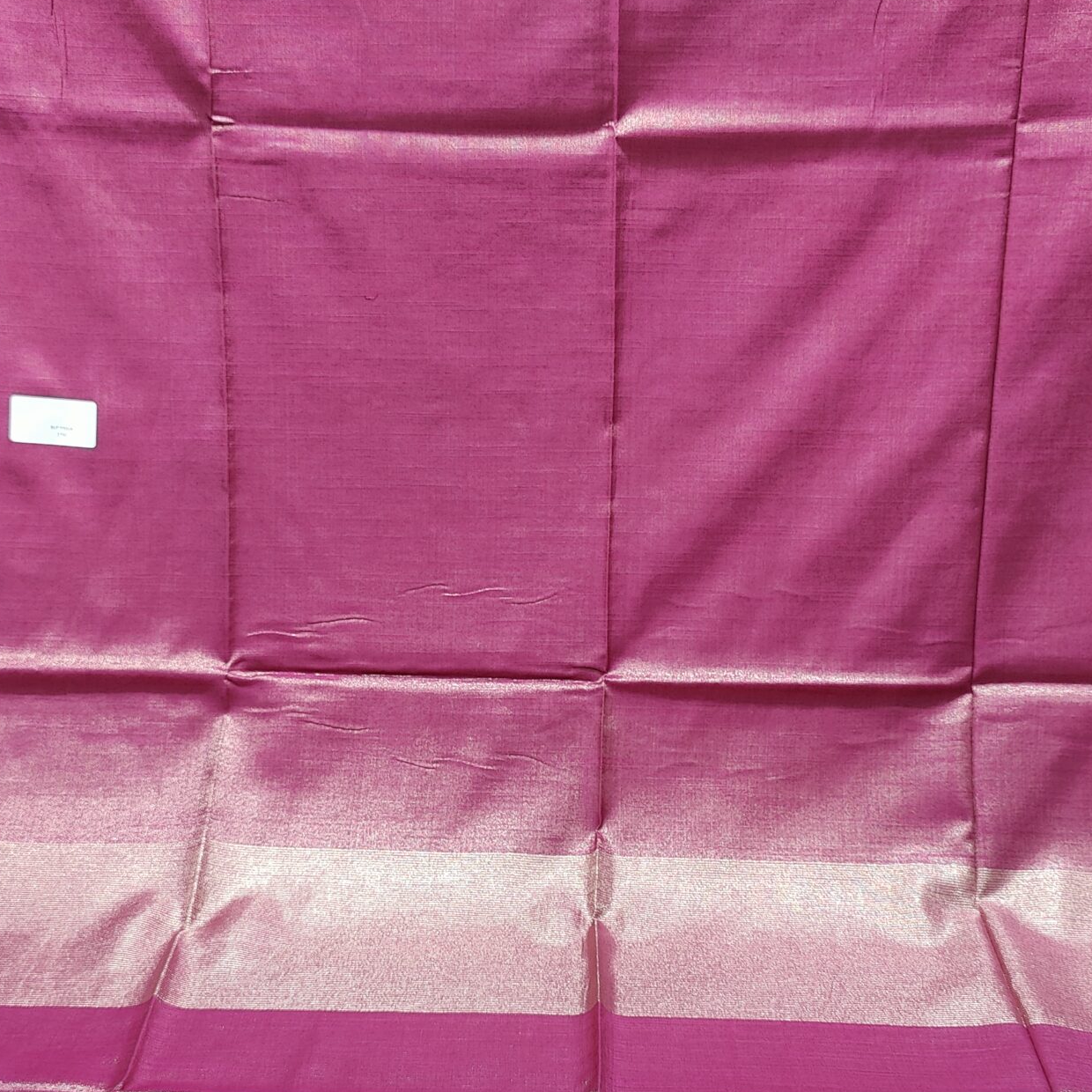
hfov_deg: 40.0
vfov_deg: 39.7
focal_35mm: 42
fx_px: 1499
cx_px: 564
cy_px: 694
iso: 100
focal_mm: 6.06
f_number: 1.8
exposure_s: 1/50
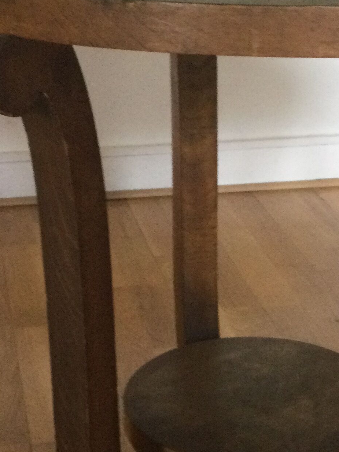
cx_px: 201
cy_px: 311
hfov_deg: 18.0
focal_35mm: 82
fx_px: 1071
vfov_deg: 23.7
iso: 200
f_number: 2.4
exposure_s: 1/33
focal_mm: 3.3
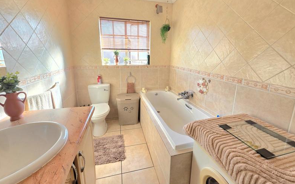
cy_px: 80
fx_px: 113
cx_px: 148
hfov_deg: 105.3
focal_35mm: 14
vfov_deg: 78.2
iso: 40
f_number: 1.9
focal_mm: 2.2
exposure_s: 1/101
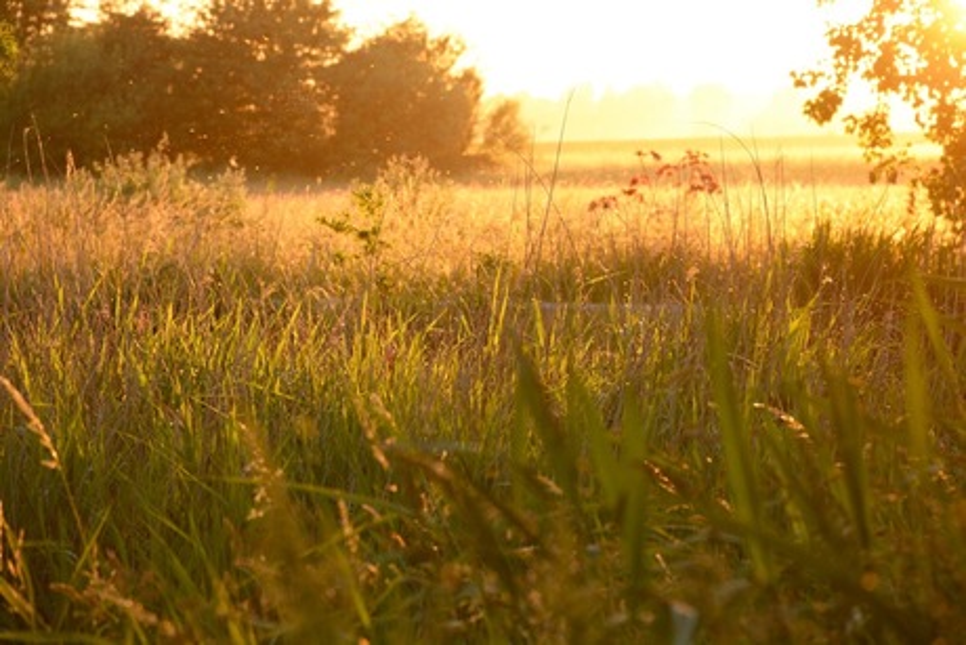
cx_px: 483
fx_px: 5636
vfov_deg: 6.5
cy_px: 322
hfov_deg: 9.8
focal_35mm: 210
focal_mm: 140
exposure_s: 1/60
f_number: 8
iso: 1000
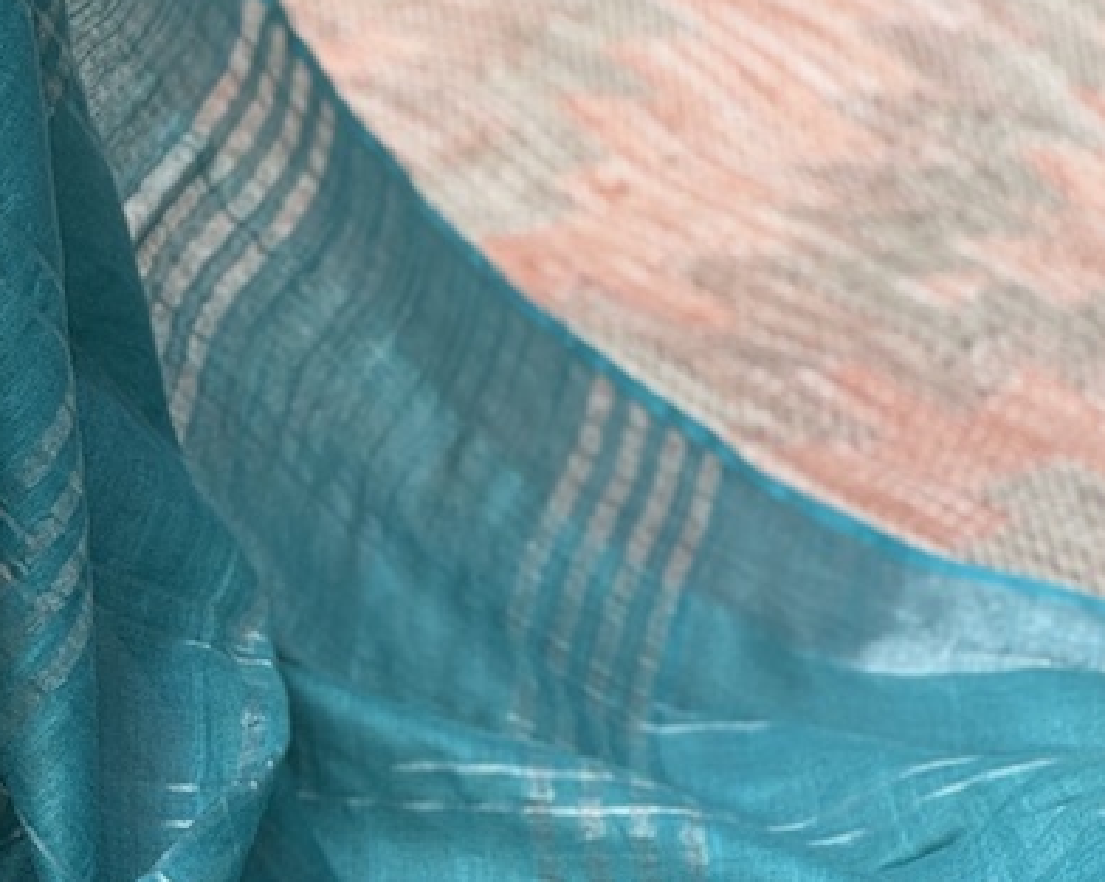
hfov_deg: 7.0
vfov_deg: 5.7
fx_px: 8921
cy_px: 220
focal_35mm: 273
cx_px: -331
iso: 32
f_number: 2.8
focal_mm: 9
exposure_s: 1/99
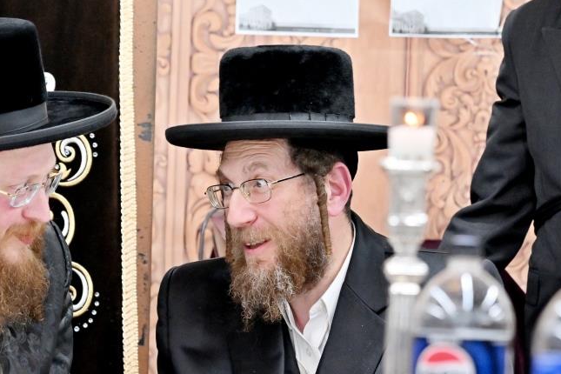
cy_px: 225
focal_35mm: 273
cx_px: 166
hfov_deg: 7.5
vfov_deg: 5.0
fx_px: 4254
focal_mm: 115
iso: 800
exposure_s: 1/200
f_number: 4
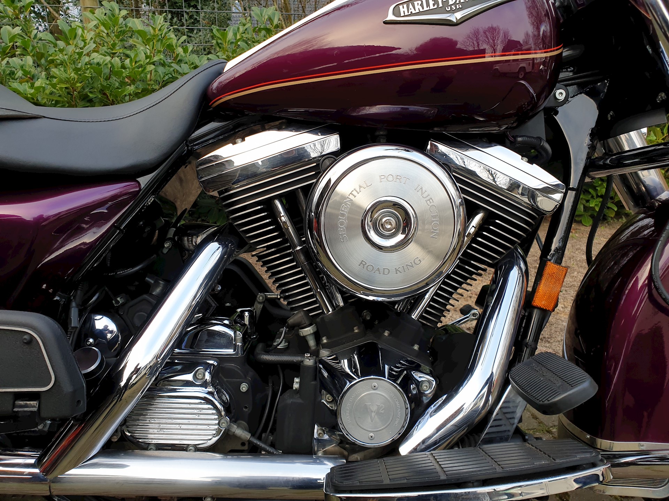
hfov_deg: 67.3
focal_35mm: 26
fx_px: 502
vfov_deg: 53.1
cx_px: 334
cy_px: 250
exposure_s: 1/120
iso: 50
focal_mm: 4.3
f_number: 2.4
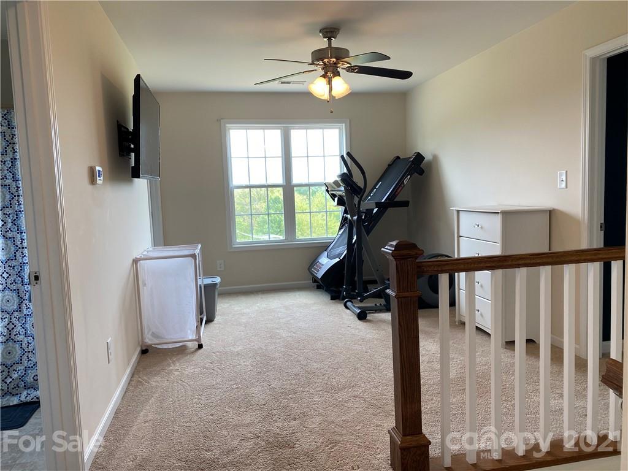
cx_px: 314
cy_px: 236
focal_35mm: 26
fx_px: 472
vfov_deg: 53.1
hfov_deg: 67.3
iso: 64
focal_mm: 4.25
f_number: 1.8
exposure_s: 1/120
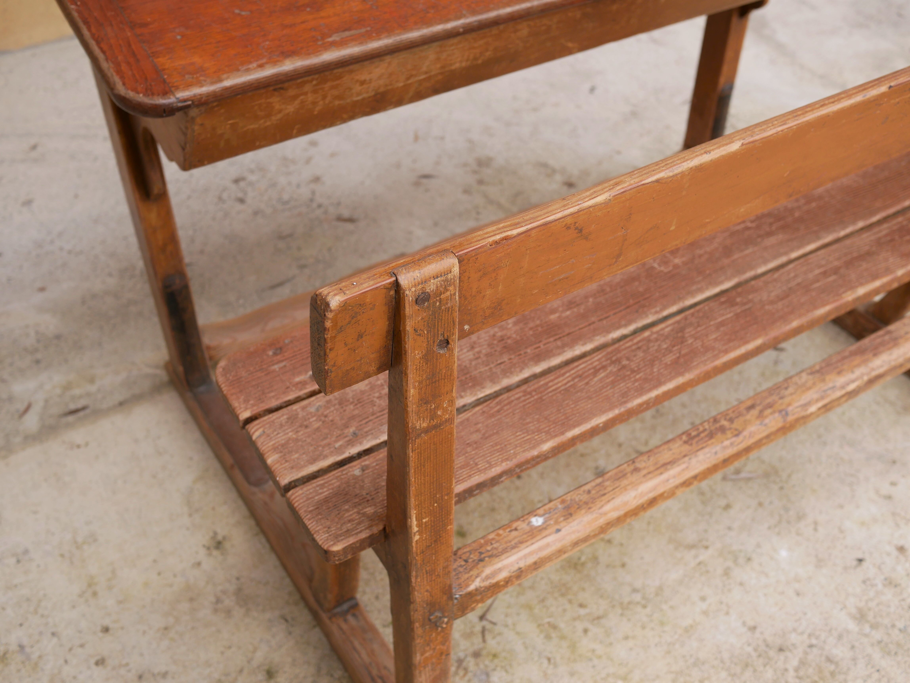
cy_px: 342
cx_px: 455
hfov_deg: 46.8
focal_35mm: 40
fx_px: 1052
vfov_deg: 36.0
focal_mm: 20
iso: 200
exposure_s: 1/320
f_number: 3.2
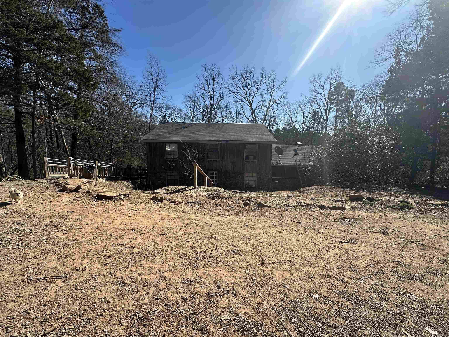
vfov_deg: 85.7
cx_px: 224
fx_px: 182
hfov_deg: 102.1
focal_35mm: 14
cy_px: 168
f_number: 2.2
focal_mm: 2.22
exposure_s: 1/1350
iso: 40
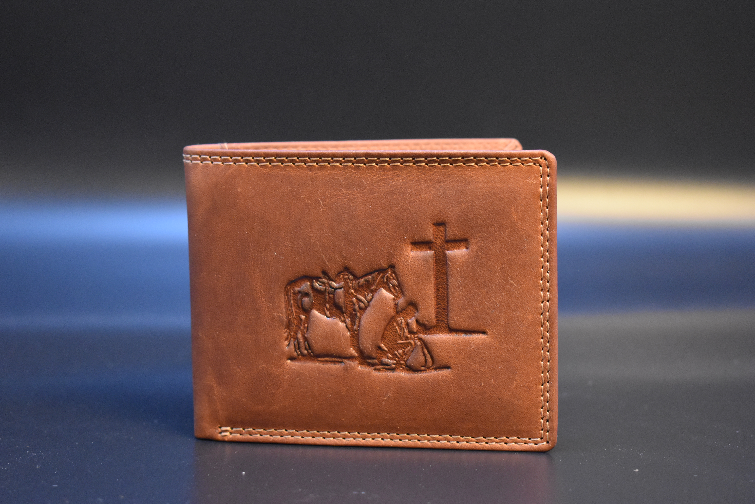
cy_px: 252
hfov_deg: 28.1
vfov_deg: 18.9
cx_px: 378
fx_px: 1510
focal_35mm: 72
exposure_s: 1/60
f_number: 5.3
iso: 3200
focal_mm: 48
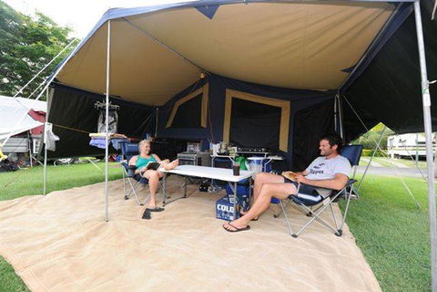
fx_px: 170
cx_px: 218
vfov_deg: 81.2
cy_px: 146
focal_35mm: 14
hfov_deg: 104.3
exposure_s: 1/100
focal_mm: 14
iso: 200
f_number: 5
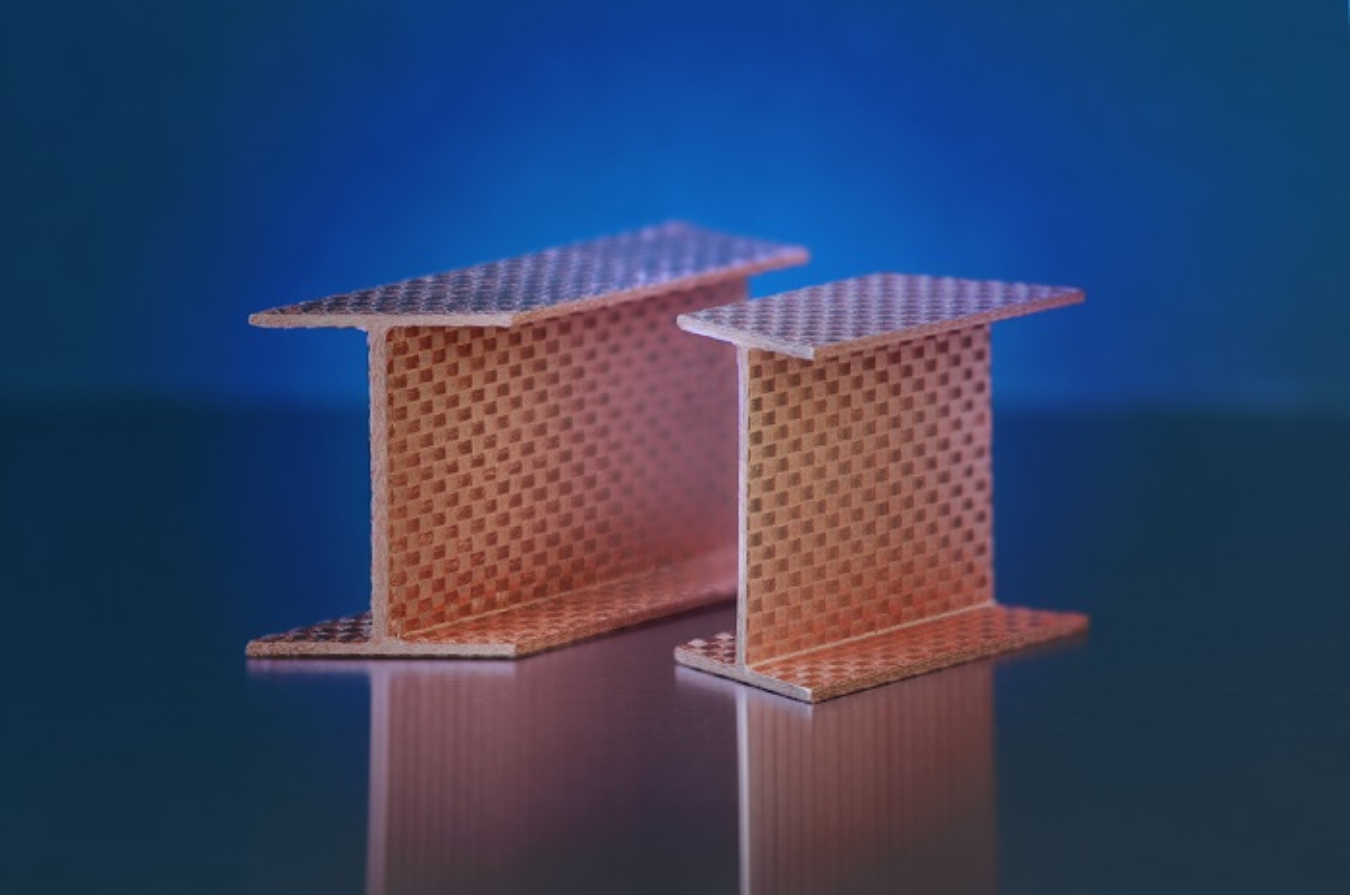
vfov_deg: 8.7
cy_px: 448
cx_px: 675
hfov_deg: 13.1
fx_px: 5895
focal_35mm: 158
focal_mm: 105
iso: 200
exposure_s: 1/50
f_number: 2.8
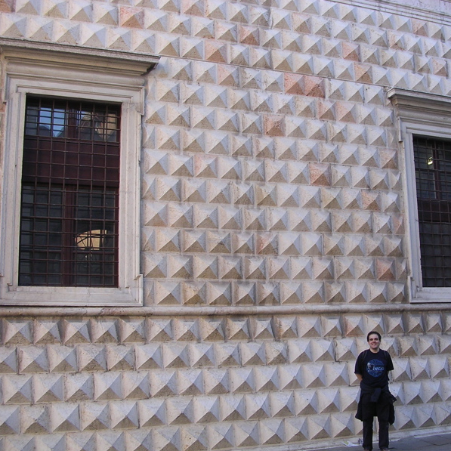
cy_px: 225
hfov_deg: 37.2
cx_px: 295
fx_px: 663
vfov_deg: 37.6
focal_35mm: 45
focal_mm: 5.8
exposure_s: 1/126
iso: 100
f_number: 2.8
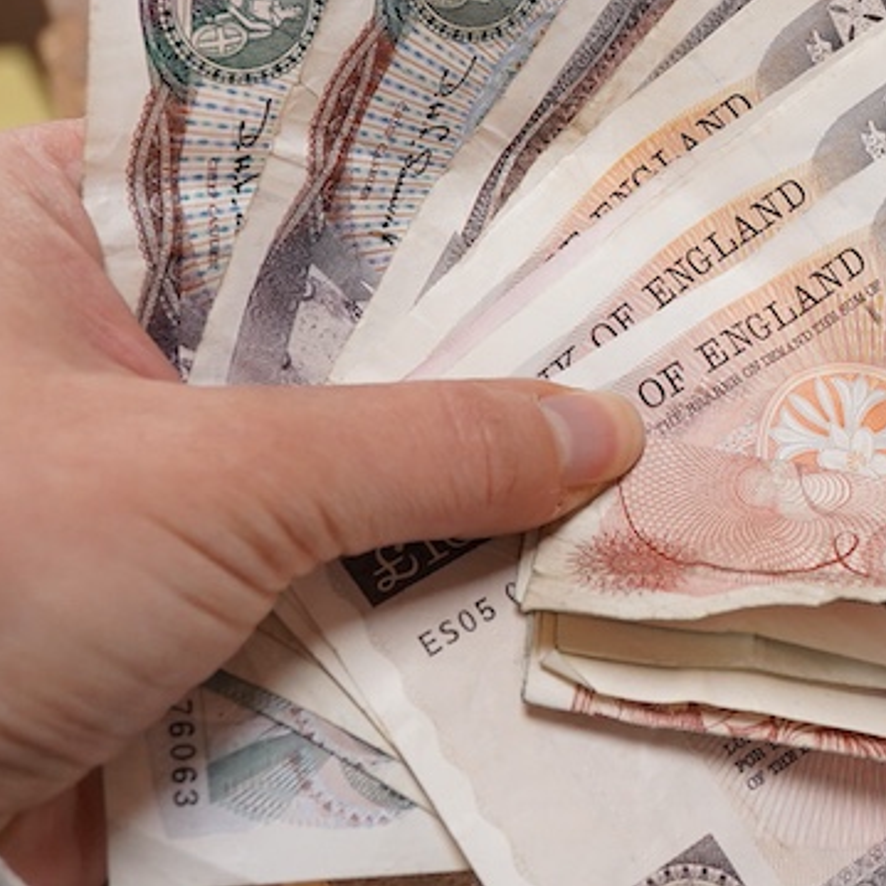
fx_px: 2780
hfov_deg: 17.7
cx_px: 854
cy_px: 148
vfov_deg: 17.9
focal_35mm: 96
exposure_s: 1/125
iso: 1250
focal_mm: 30
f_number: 9
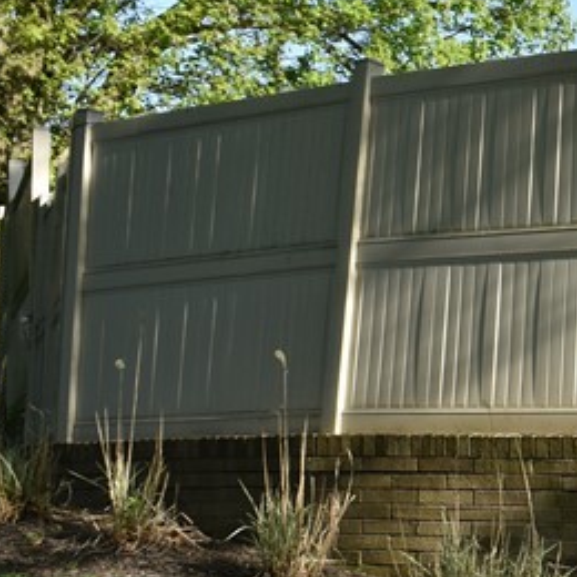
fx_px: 1810
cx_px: 857
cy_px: 342
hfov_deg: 16.5
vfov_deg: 18.1
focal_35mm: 96
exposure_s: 1/200
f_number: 7.1
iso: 100
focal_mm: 18
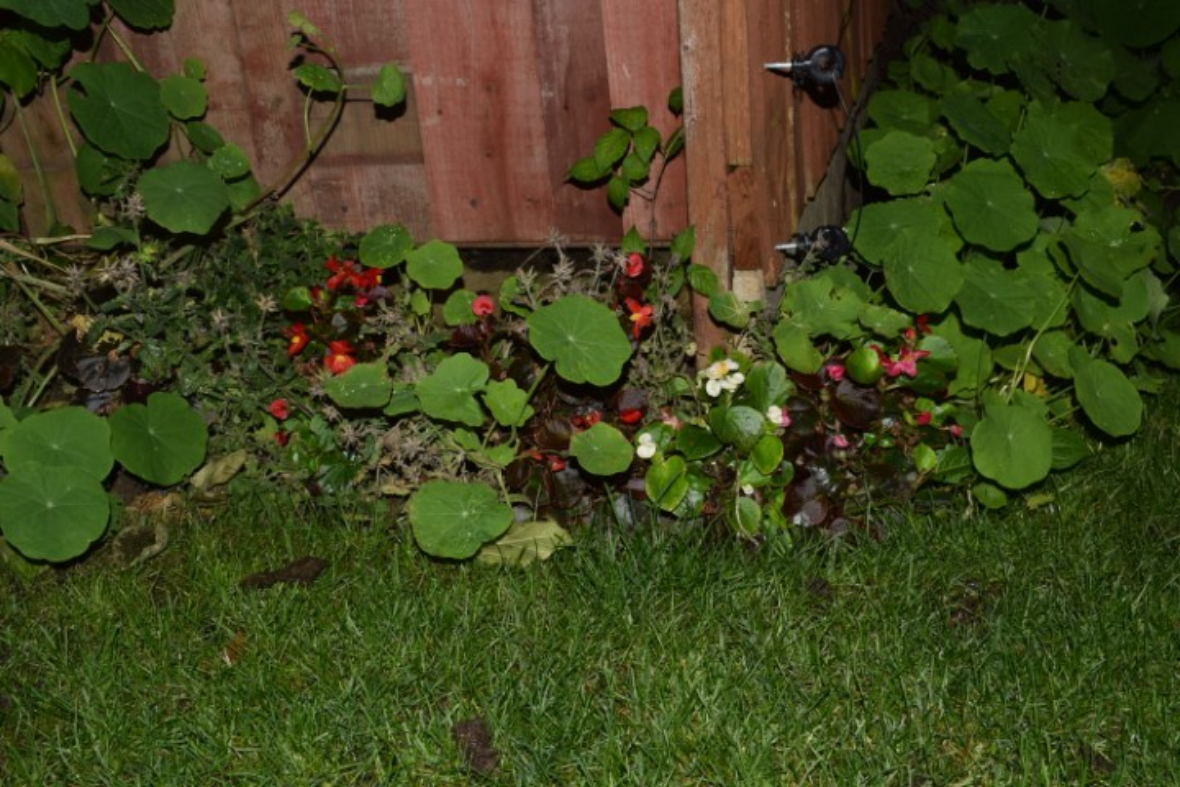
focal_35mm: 44
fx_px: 1426
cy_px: 394
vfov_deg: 30.8
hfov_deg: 45.0
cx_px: 590
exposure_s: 1/60
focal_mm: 29
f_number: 8
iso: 140
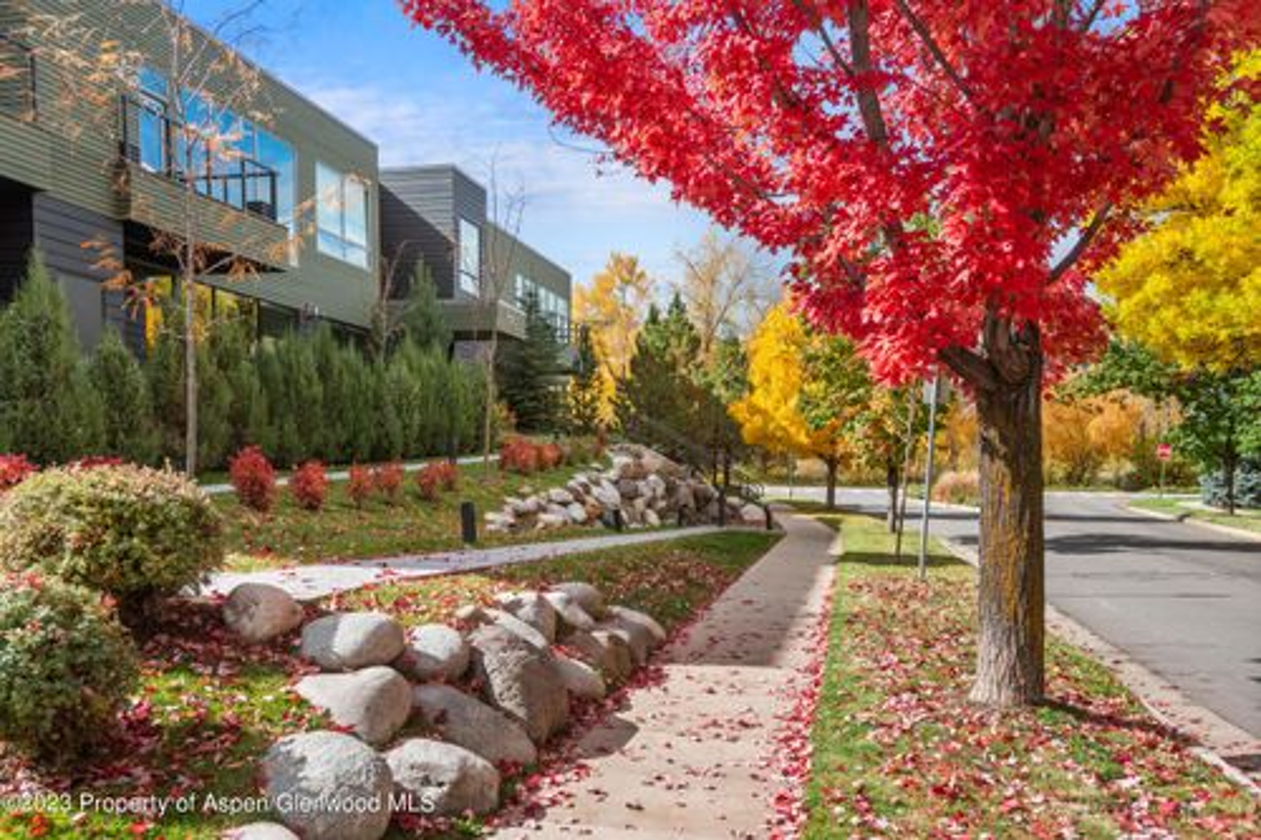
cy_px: 420
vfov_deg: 43.6
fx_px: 1050
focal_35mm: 30
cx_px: 630
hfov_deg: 61.9
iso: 400
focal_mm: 30
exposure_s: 1/250
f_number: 7.1
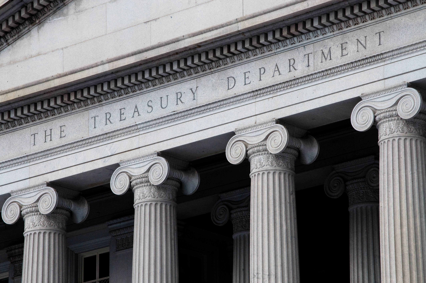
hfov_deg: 11.0
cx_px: 213
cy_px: 142
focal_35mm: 188
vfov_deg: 7.3
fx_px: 2216
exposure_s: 1/400
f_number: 14
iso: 400
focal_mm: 125
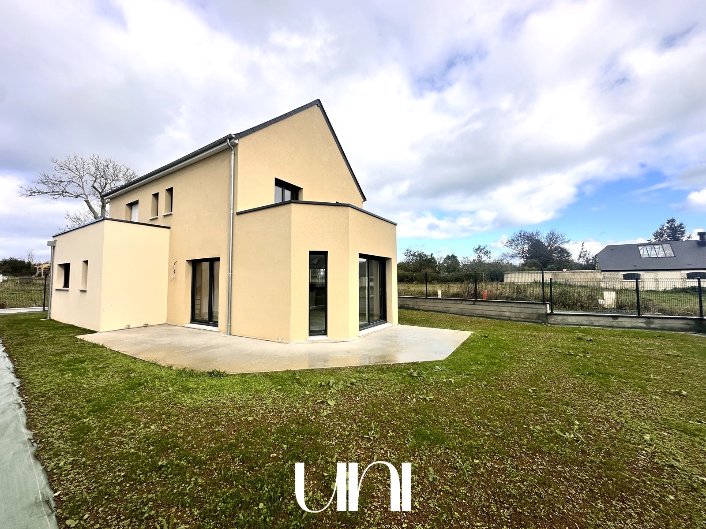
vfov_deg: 85.7
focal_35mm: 14
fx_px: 286
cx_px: 353
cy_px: 264
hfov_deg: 102.1
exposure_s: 1/1233
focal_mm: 2.22
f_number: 2.2
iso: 50
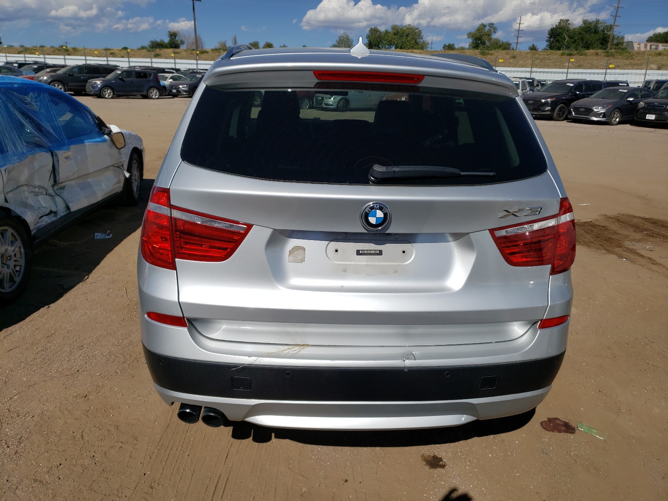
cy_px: 250
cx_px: 334
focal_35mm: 26
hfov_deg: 67.3
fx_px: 502
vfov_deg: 53.1
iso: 50
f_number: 1.5
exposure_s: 1/10000
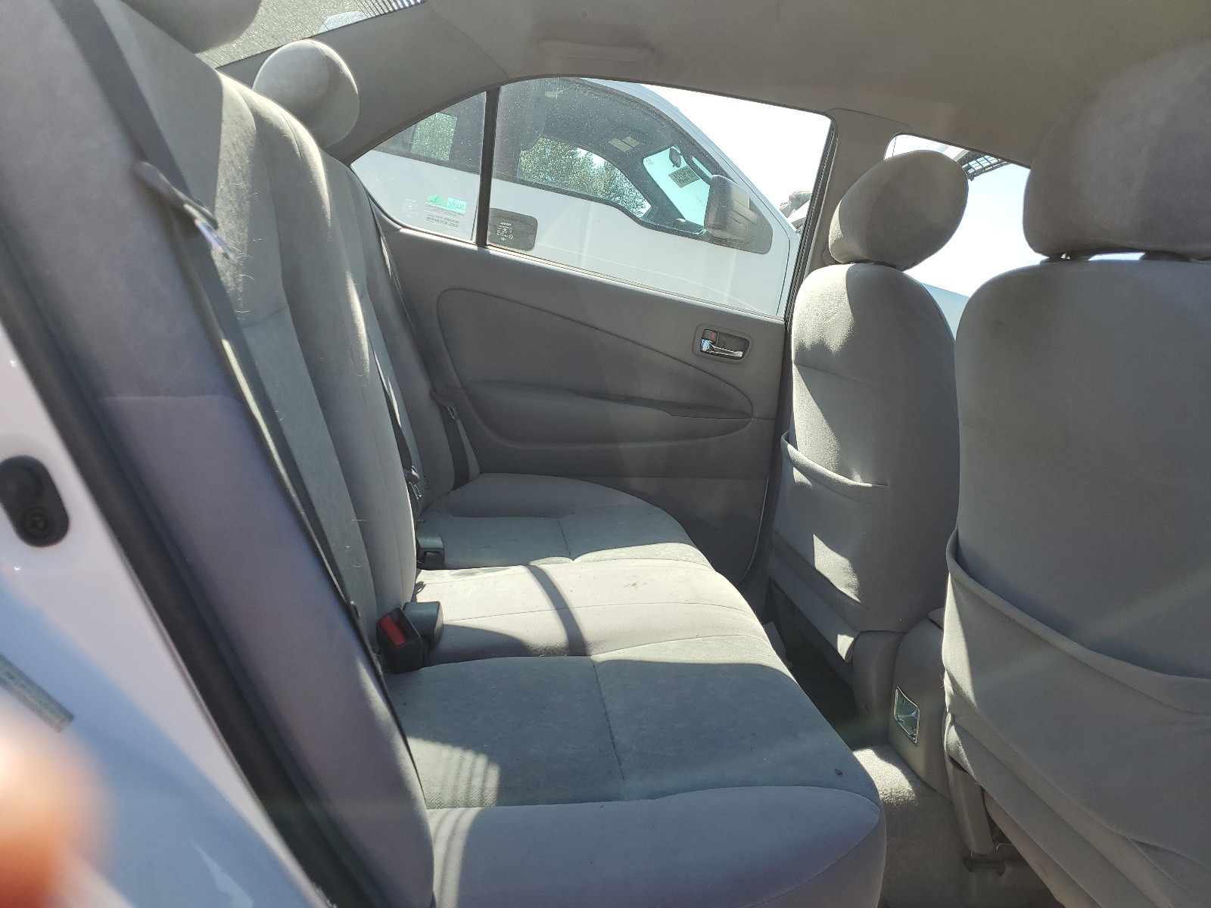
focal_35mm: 26
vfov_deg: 53.1
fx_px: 910
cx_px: 606
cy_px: 454
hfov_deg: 67.3
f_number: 1.5
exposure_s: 1/1429
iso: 50
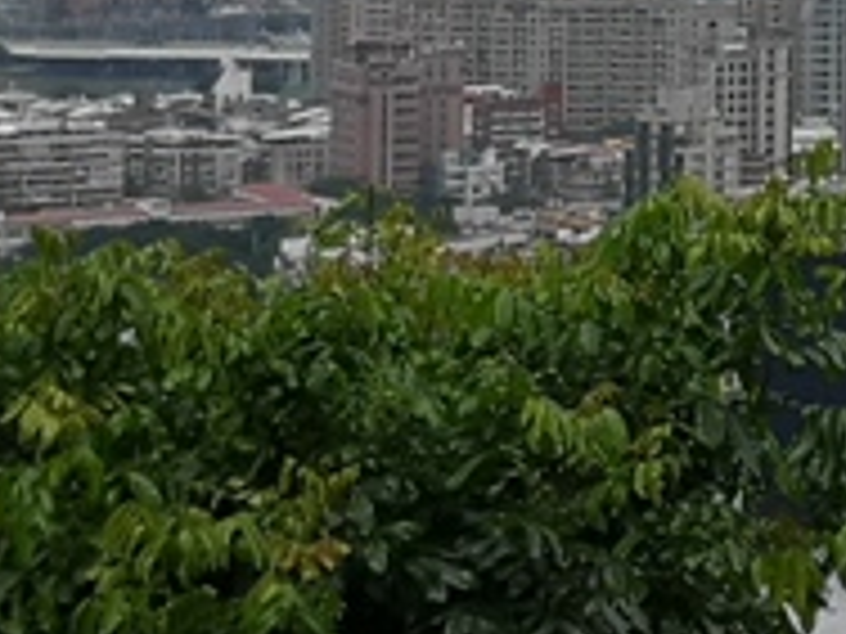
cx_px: 1238
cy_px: -364
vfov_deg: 8.5
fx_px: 4155
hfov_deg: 11.2
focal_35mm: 170
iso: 50
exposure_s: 1/2695
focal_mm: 3.95
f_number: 1.8
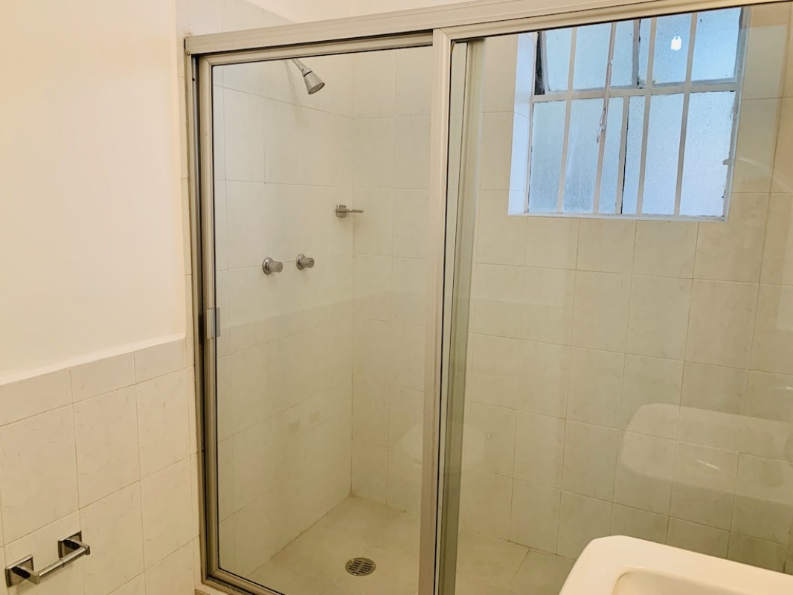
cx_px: 396
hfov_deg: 67.3
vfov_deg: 53.1
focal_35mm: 26
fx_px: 596
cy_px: 298
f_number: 1.8
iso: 100
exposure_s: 1/60
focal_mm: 4.25
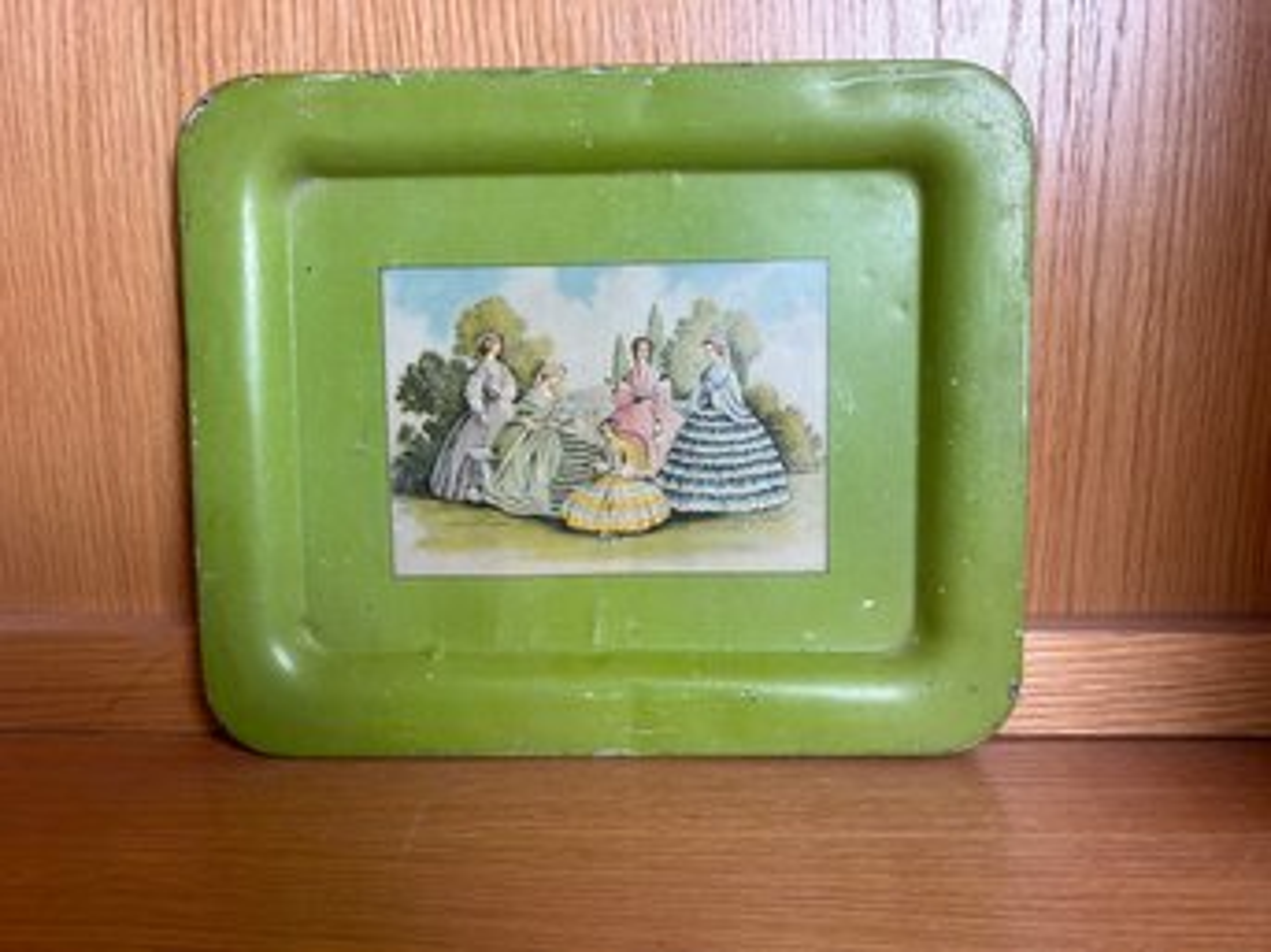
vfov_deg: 53.0
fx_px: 954
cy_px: 476
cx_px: 636
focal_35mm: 26
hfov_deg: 67.3
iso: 100
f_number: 1.5
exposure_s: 1/120
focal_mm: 5.7
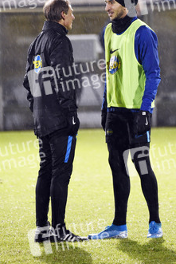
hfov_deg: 2.3
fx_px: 4424
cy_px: 118
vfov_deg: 3.4
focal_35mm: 604
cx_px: 92
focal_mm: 500
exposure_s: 1/160
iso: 5000
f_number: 5.6
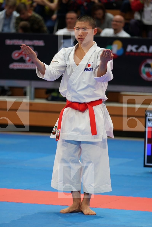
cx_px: 76
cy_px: 114
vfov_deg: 8.8
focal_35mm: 234
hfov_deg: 5.9
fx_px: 1482
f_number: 2.8
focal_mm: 156
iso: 640
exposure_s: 1/400
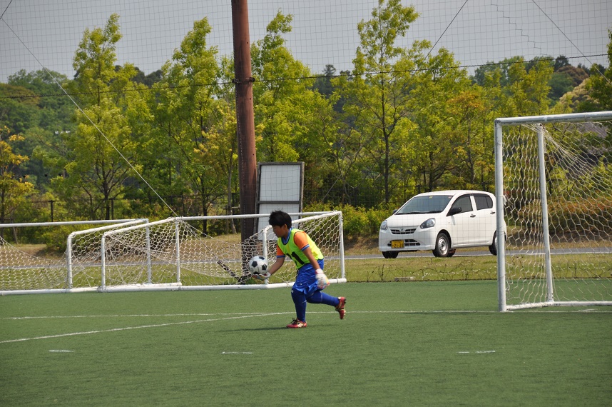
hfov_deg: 13.1
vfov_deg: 8.7
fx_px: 2674
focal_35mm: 158
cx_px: 306
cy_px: 204
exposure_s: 1/320
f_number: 5.3
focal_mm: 105
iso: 200
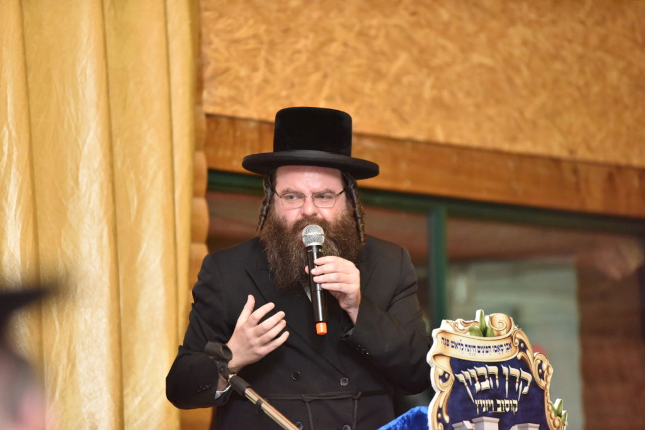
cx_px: 322
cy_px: 215
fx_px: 3584
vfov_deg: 6.9
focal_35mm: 200
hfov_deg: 10.3
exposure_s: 1/125
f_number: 2.8
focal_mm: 200
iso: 2500
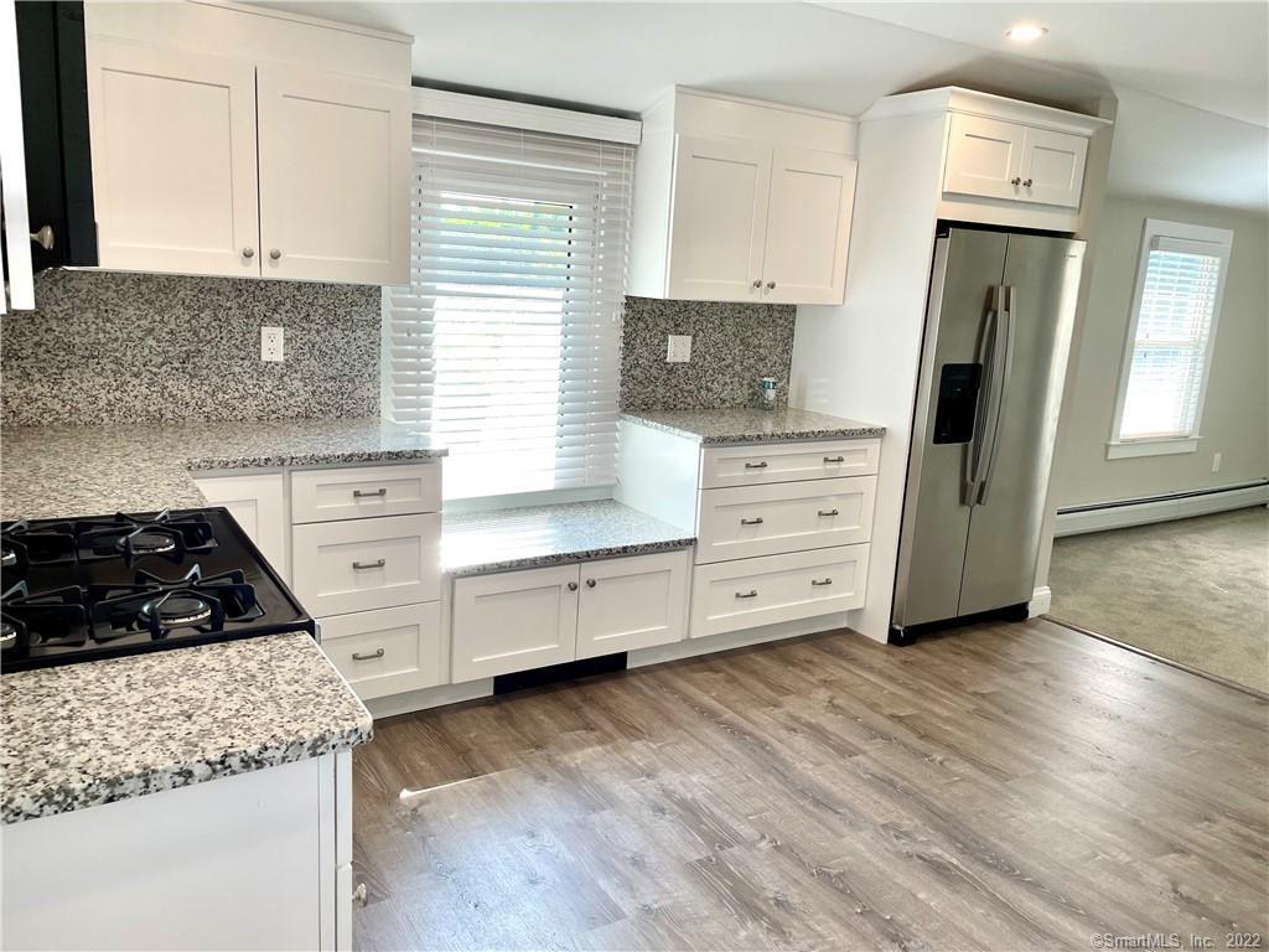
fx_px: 953
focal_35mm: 26
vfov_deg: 53.1
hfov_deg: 67.3
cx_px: 634
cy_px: 476
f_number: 1.6
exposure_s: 1/120
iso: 50
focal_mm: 4.2
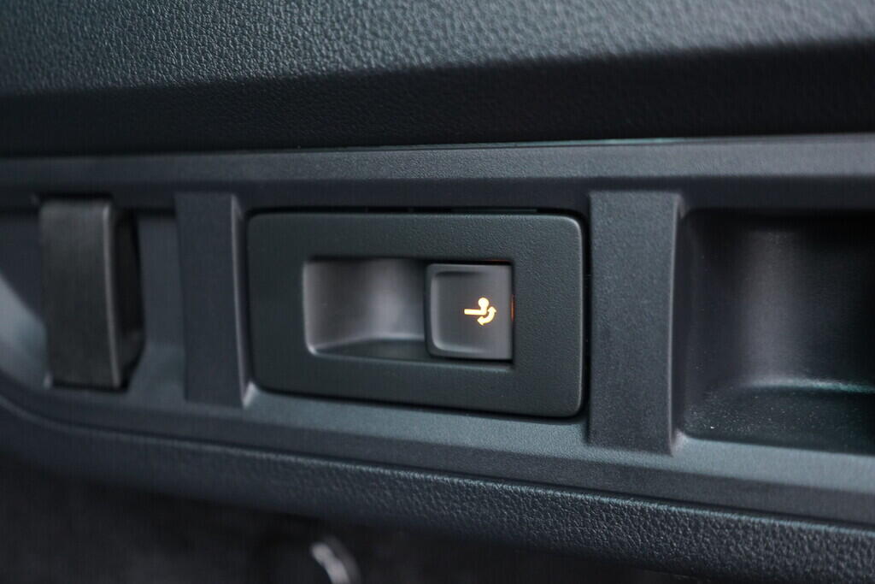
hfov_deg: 53.1
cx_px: 438
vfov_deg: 36.9
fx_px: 875
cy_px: 292
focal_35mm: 36
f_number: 2.8
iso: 1250
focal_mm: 24
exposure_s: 1/40
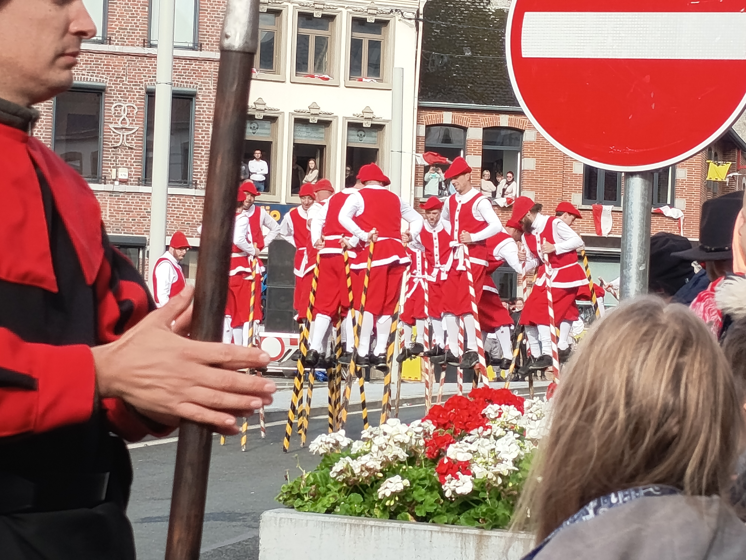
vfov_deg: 12.8
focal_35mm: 116
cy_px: 280
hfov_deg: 17.0
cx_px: 373
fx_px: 2500
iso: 50
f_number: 1.7
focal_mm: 5.27
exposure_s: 1/287
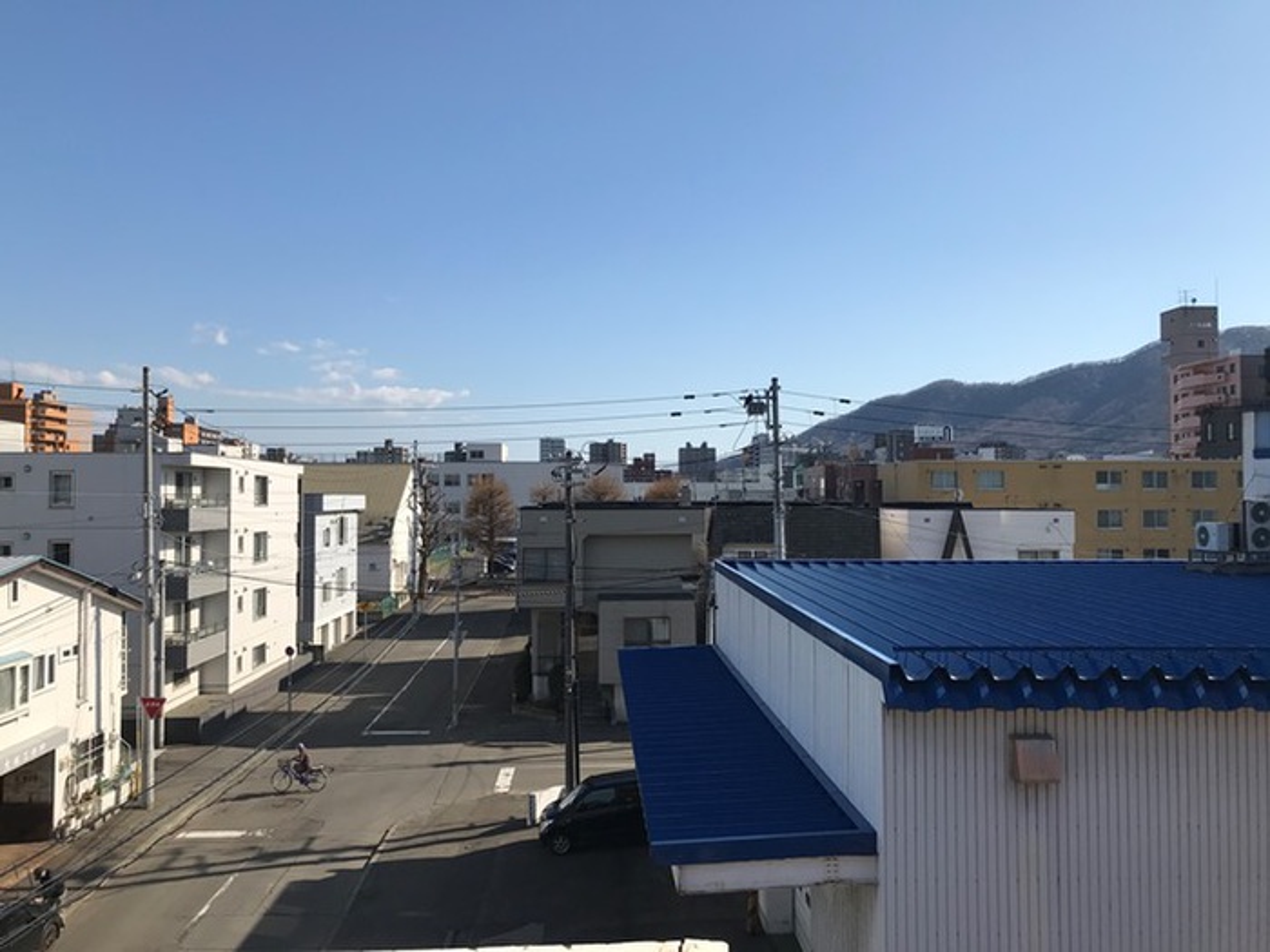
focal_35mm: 28
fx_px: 1027
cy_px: 476
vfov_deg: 49.7
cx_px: 635
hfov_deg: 63.4
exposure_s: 1/2994
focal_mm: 3.99
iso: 20
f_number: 1.8
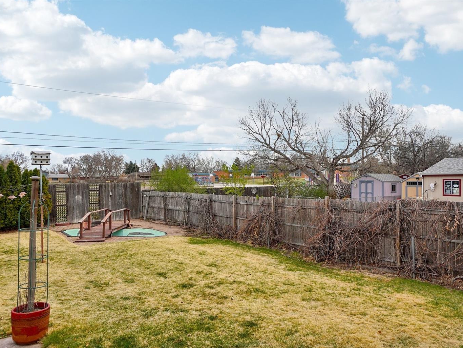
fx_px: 361
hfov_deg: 65.3
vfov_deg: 51.3
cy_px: 180
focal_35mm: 27
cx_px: 236
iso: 100
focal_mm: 16
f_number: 8
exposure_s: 1/250
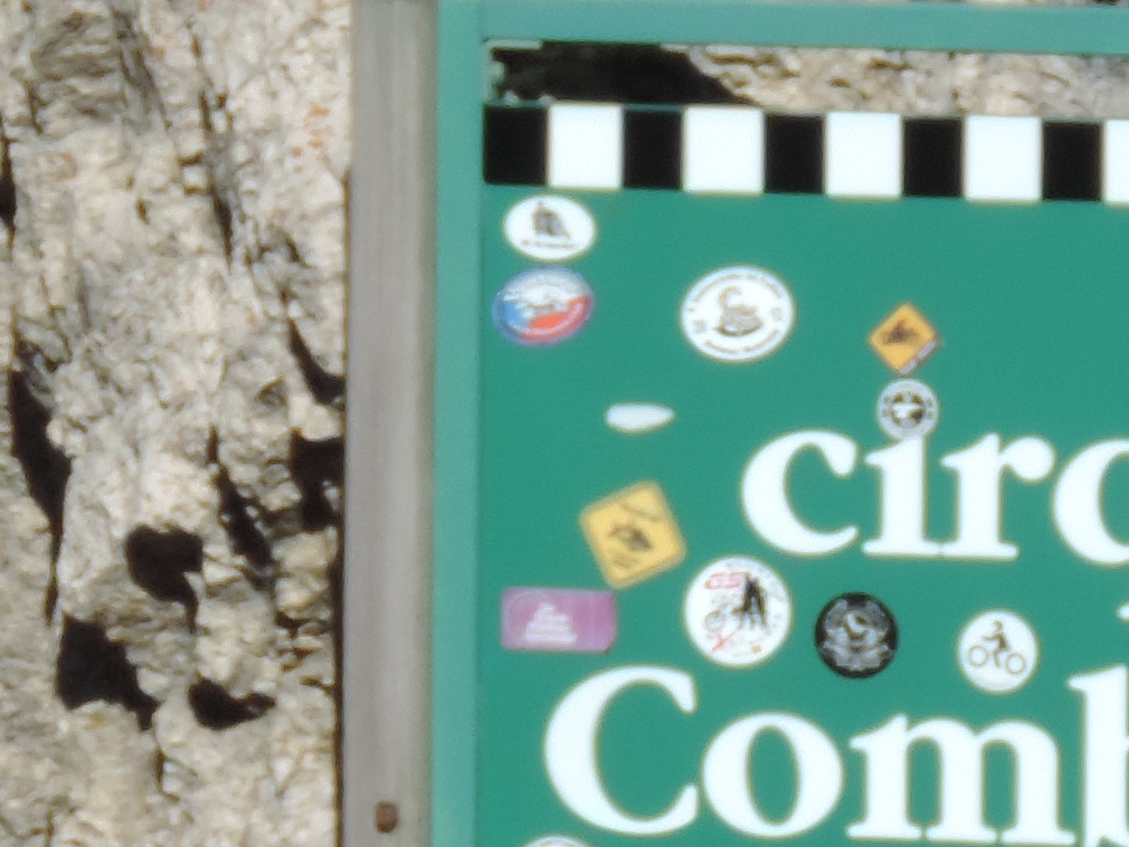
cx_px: 704
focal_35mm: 1333
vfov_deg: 1.1
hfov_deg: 1.5
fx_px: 43486
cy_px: 448
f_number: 4.7
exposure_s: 1/640
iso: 80
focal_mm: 49
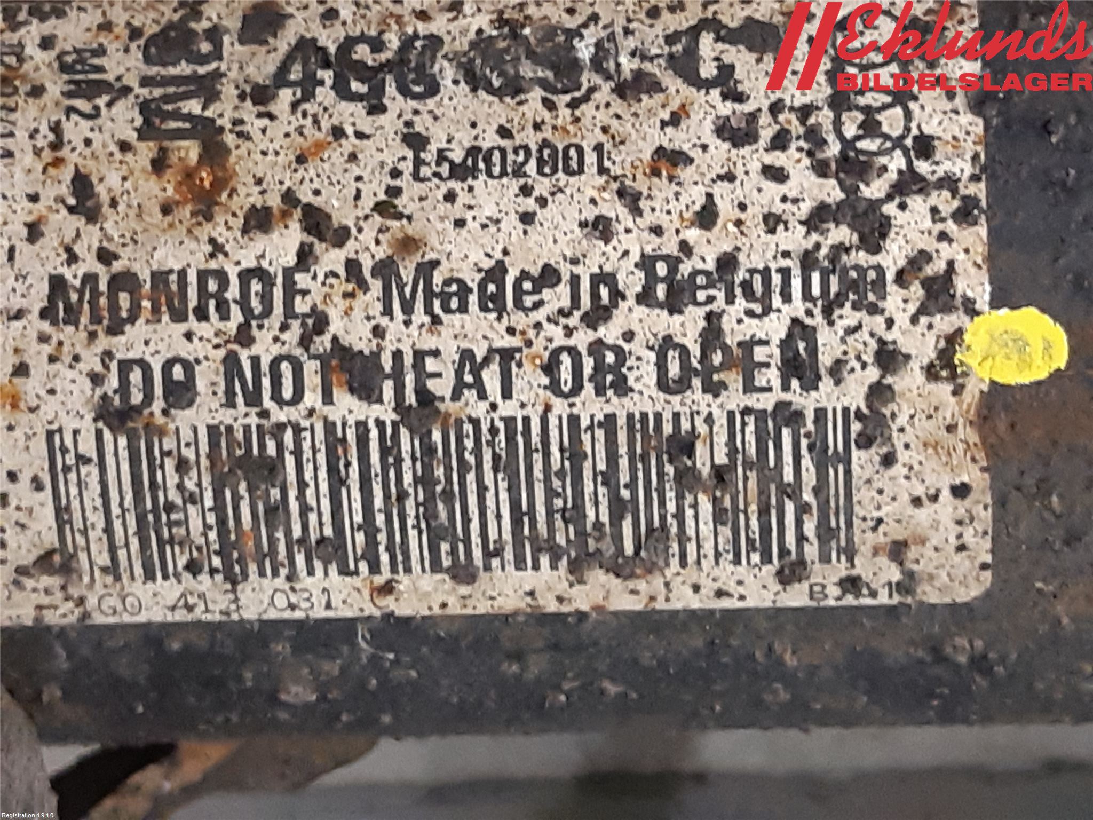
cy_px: 410
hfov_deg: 67.3
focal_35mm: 26
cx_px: 546
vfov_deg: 53.1
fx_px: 821
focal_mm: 3.93
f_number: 1.7
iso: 250
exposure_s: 1/50
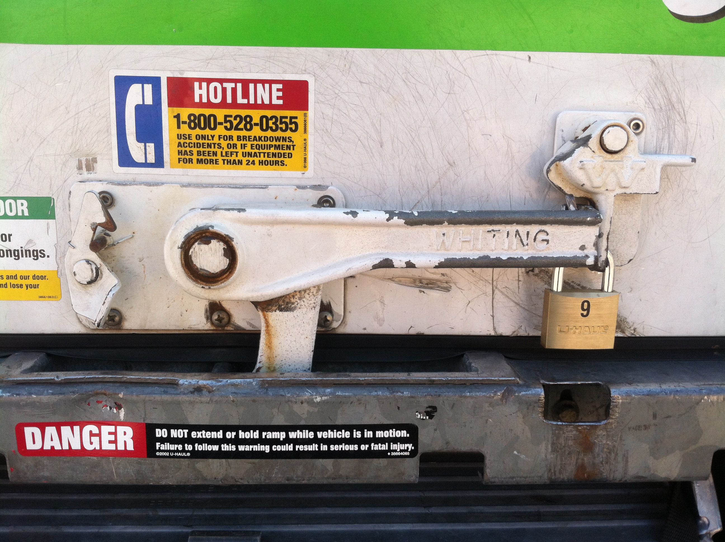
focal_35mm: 35
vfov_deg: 40.6
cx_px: 362
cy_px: 271
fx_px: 732
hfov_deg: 52.7
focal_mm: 3.85
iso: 80
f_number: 2.8
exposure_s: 1/219
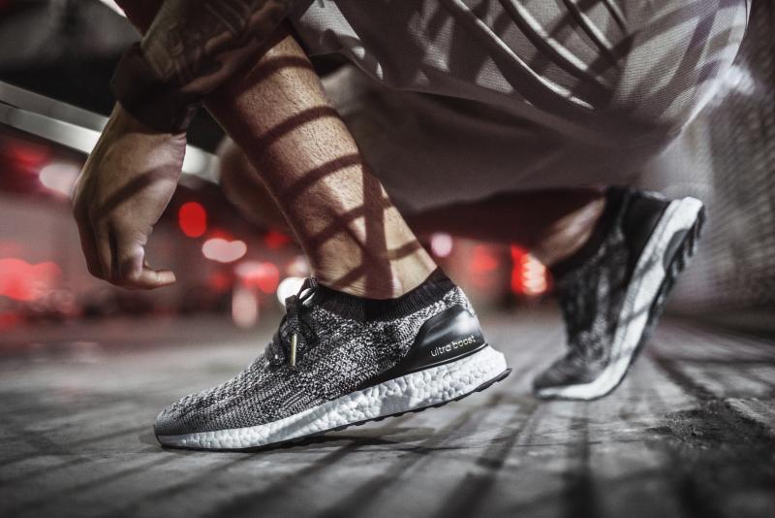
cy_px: 259
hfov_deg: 54.4
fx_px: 754
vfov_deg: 37.9
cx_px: 388
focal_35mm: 35
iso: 6400
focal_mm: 35
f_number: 1.4
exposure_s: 1/400
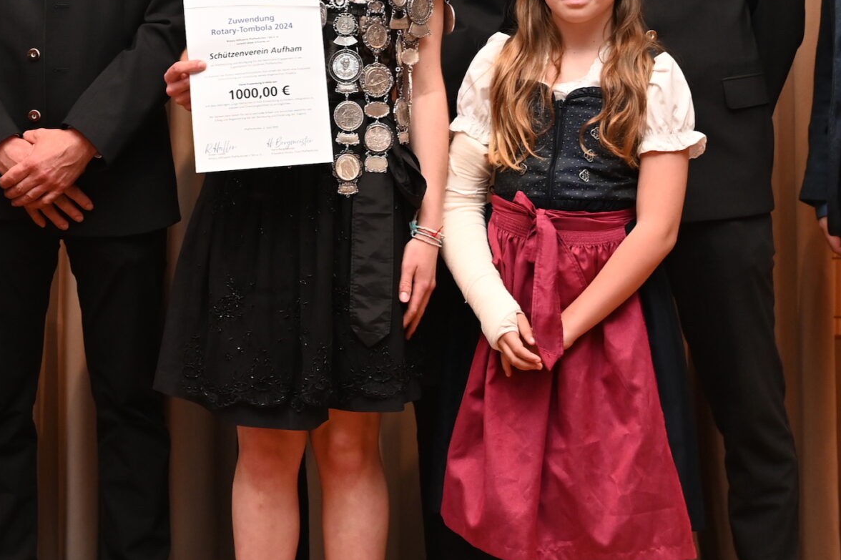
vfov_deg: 18.3
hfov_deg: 27.3
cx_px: 350
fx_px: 1728
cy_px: 181
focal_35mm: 74
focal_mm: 34
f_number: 4
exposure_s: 1/60
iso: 1600
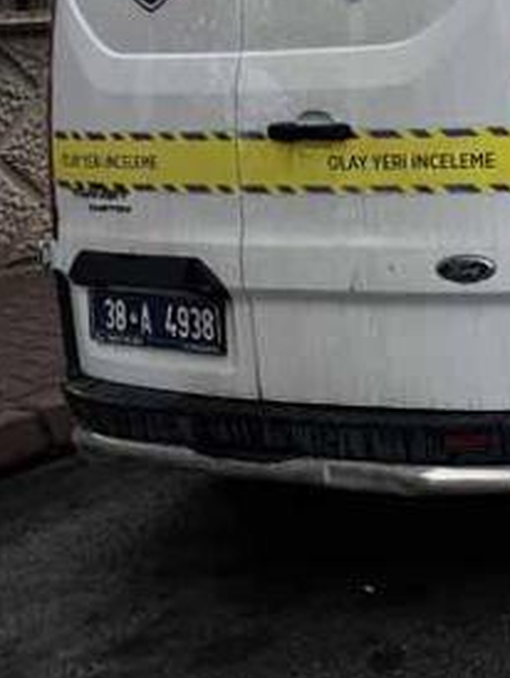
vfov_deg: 25.8
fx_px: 1432
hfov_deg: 17.2
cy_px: 61
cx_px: 864
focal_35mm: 73
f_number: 1.5
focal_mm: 5.7
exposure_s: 1/1295
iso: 50
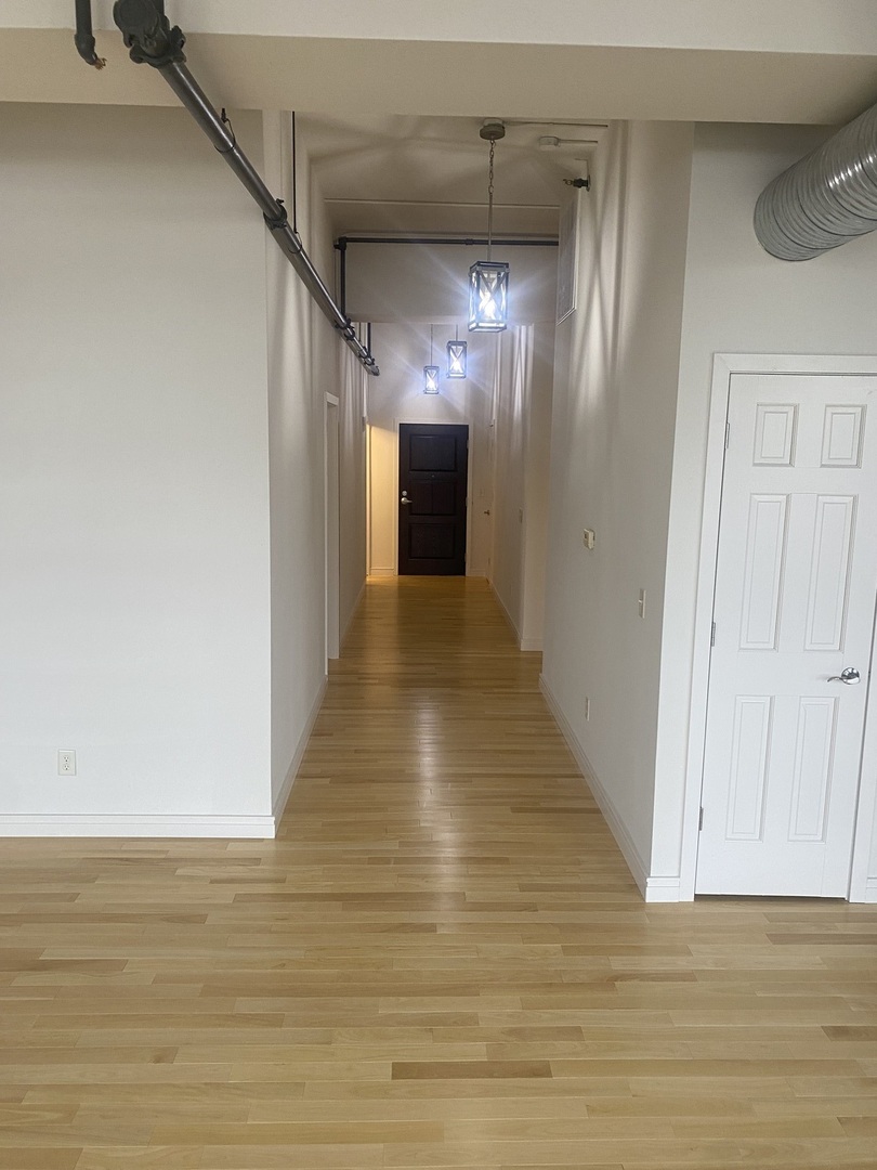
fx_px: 878
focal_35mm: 26
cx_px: 438
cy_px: 585
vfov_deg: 67.3
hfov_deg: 53.1
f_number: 1.8
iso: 100
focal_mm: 4.25
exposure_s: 1/60
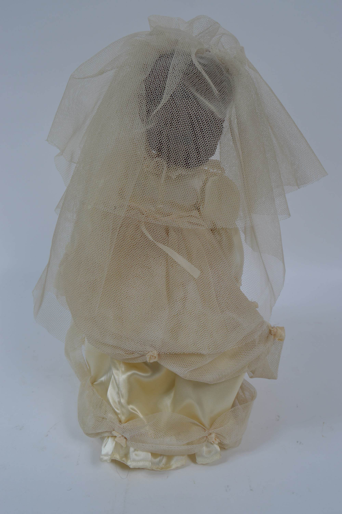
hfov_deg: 39.9
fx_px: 471
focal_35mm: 33
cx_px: 171
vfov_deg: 57.3
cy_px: 257
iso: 100
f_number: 11
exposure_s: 1/60
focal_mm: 22
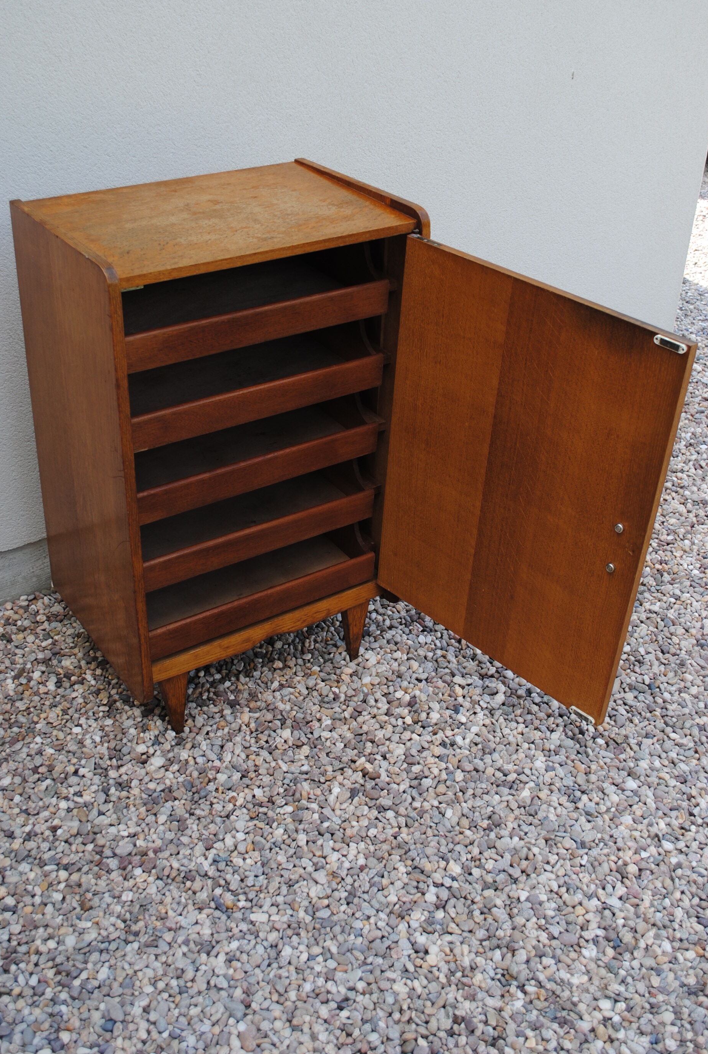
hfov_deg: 35.2
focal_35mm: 38
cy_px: 511
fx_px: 1116
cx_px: 348
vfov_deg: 50.6
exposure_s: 1/125
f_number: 5.6
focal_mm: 24
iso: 100
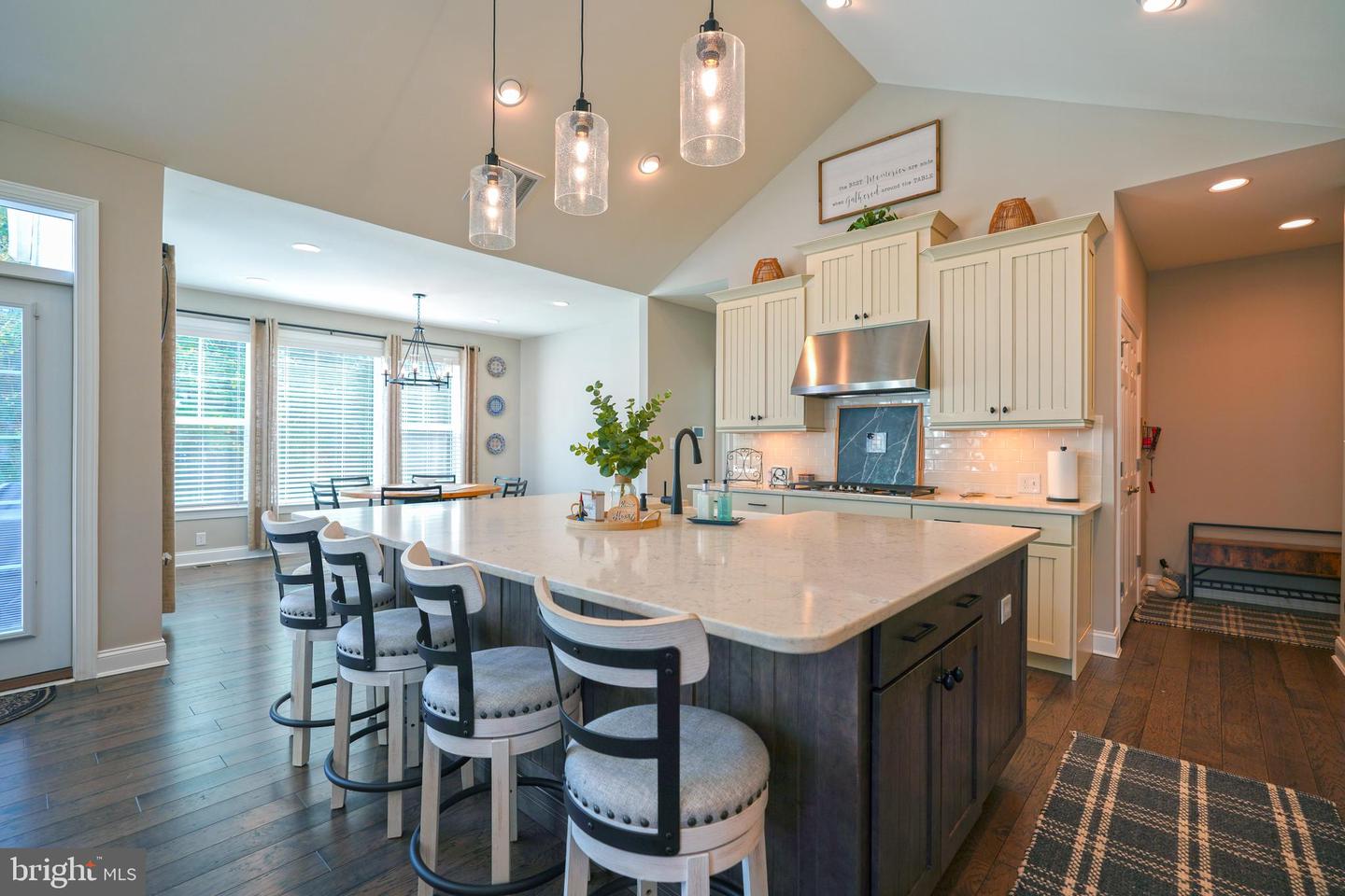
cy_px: 448
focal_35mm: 16
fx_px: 598
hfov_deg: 96.7
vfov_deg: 73.7
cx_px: 672
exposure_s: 1/60
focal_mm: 16
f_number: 4
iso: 160
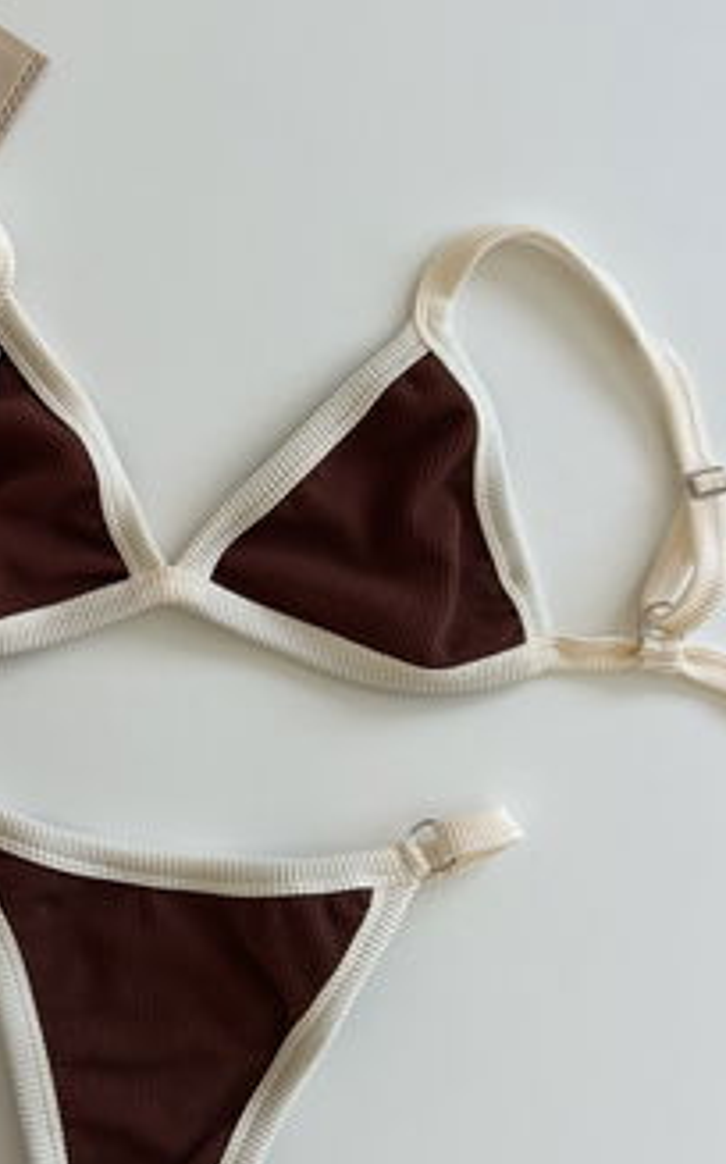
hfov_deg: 27.5
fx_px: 1426
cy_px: 575
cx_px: 75
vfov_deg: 44.4
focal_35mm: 45
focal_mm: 5.7
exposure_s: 1/285
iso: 40
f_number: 1.5
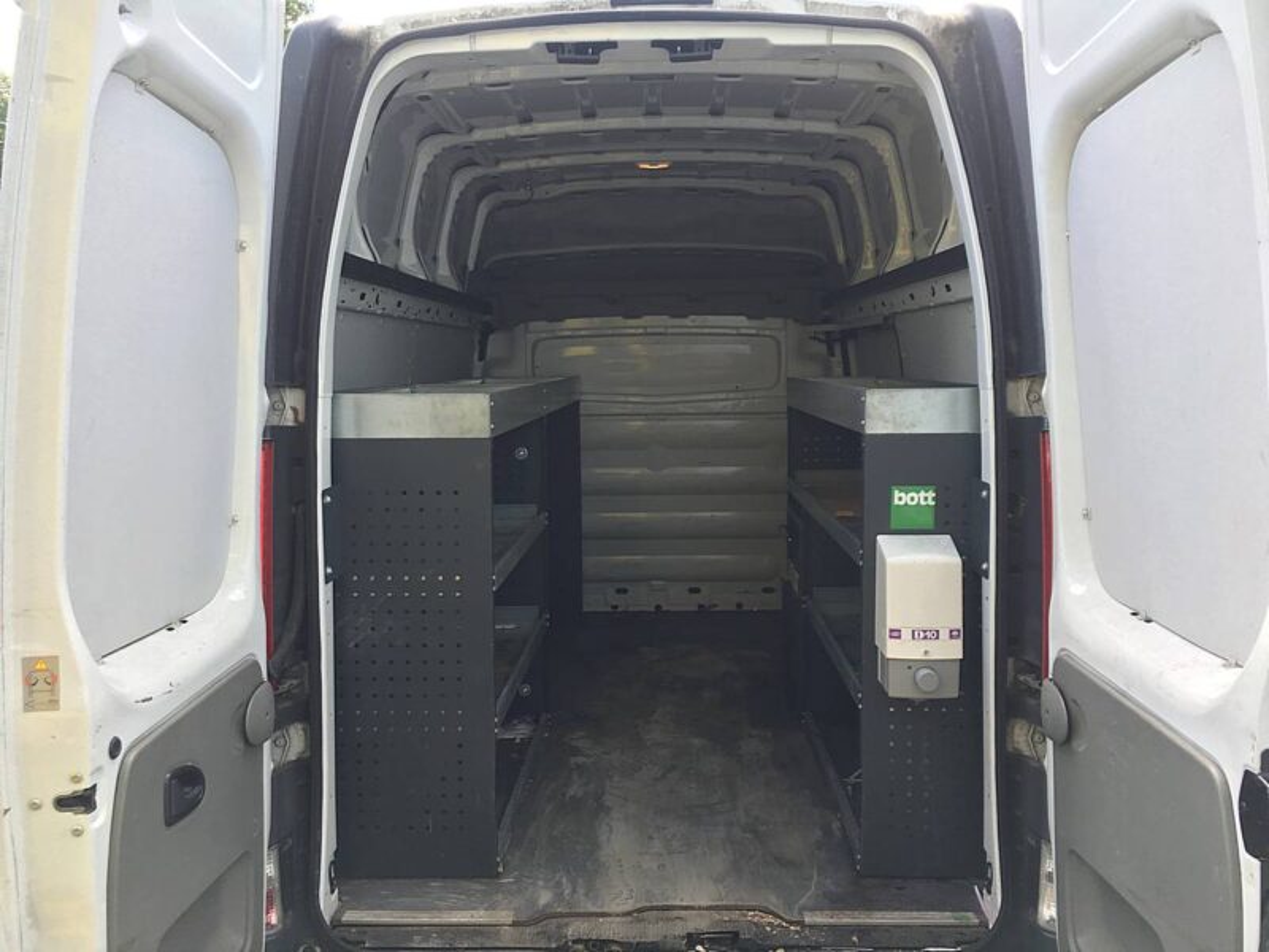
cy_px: 476
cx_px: 634
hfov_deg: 61.7
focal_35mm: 29
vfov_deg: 48.2
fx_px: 1063
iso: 25
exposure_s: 1/129
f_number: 2.2
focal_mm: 4.15
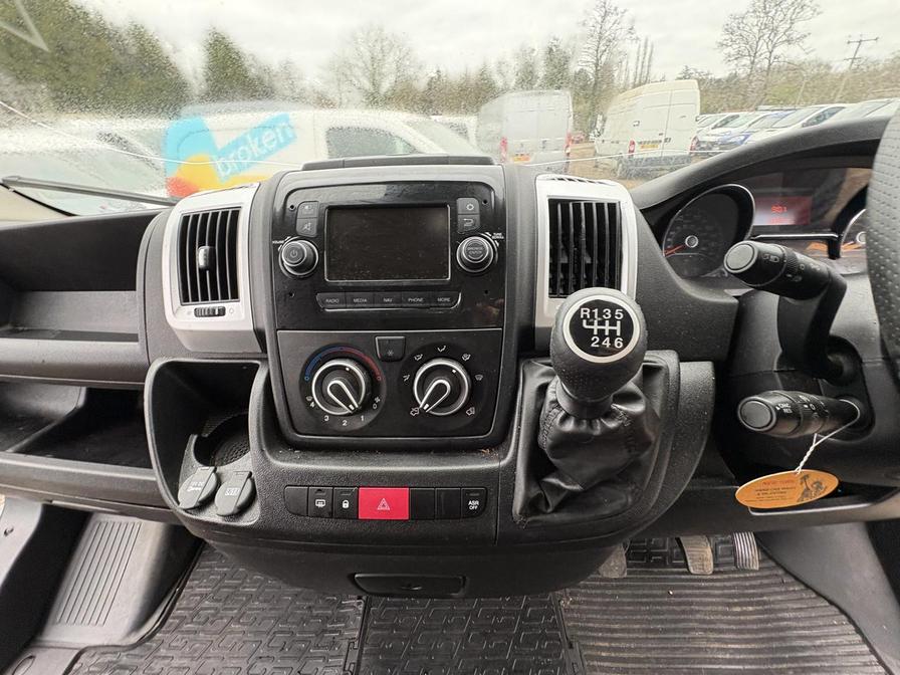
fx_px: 364
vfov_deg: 85.7
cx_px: 450
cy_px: 338
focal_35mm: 14
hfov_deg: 102.1
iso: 250
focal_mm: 2.22
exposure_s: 1/60
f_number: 2.2
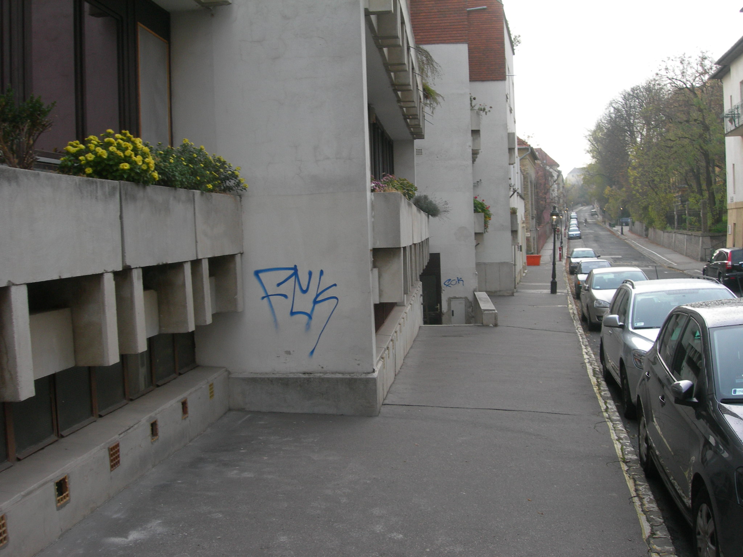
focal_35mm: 38
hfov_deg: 49.0
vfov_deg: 37.7
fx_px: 816
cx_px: 372
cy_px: 278
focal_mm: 7.8
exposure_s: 1/118
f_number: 4.8
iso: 100
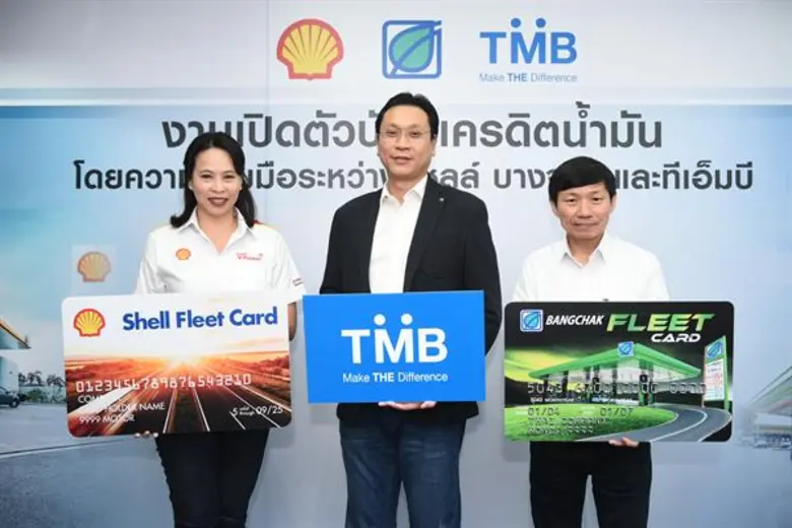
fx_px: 792
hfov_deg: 53.1
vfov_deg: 36.9
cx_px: 396
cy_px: 264
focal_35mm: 36
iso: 2000
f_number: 4
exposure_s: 1/200
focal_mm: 36
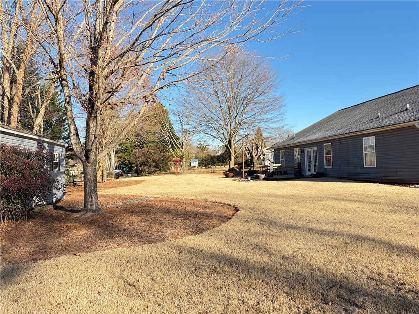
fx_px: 315
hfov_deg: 67.3
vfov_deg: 53.1
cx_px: 210
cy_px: 157
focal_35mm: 26
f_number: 1.6
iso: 64
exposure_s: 1/973
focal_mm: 5.96
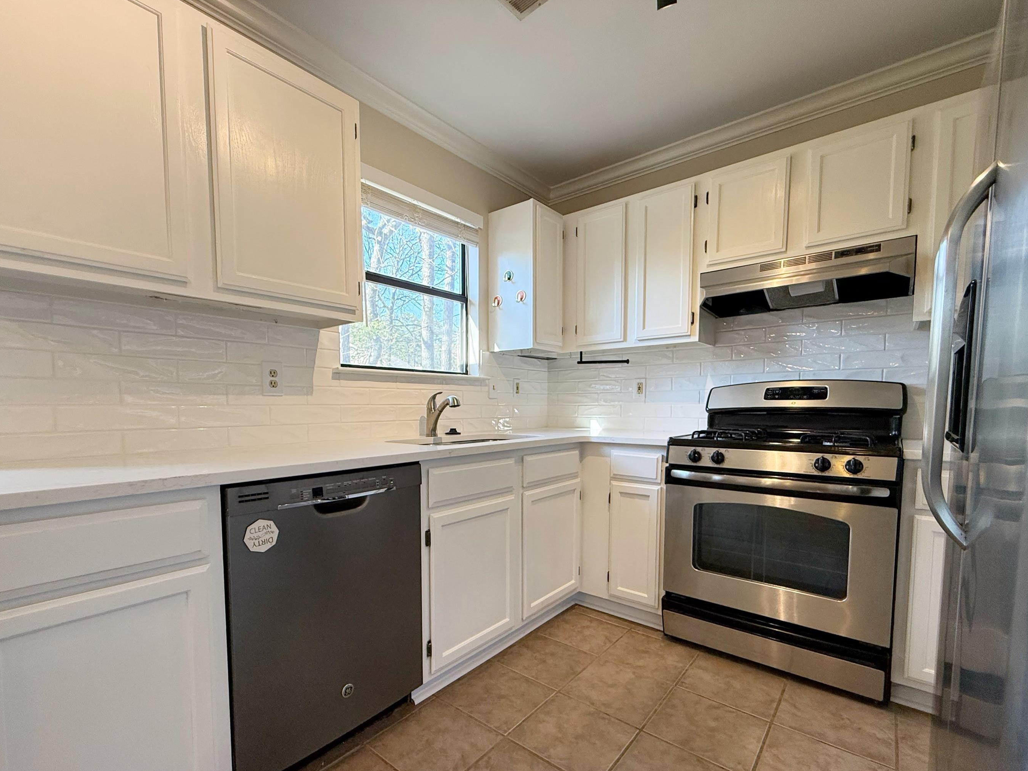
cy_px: 439
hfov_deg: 94.4
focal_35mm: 16
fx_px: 475
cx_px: 486
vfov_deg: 77.7
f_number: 2.2
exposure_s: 1/120
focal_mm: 2.22
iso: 125
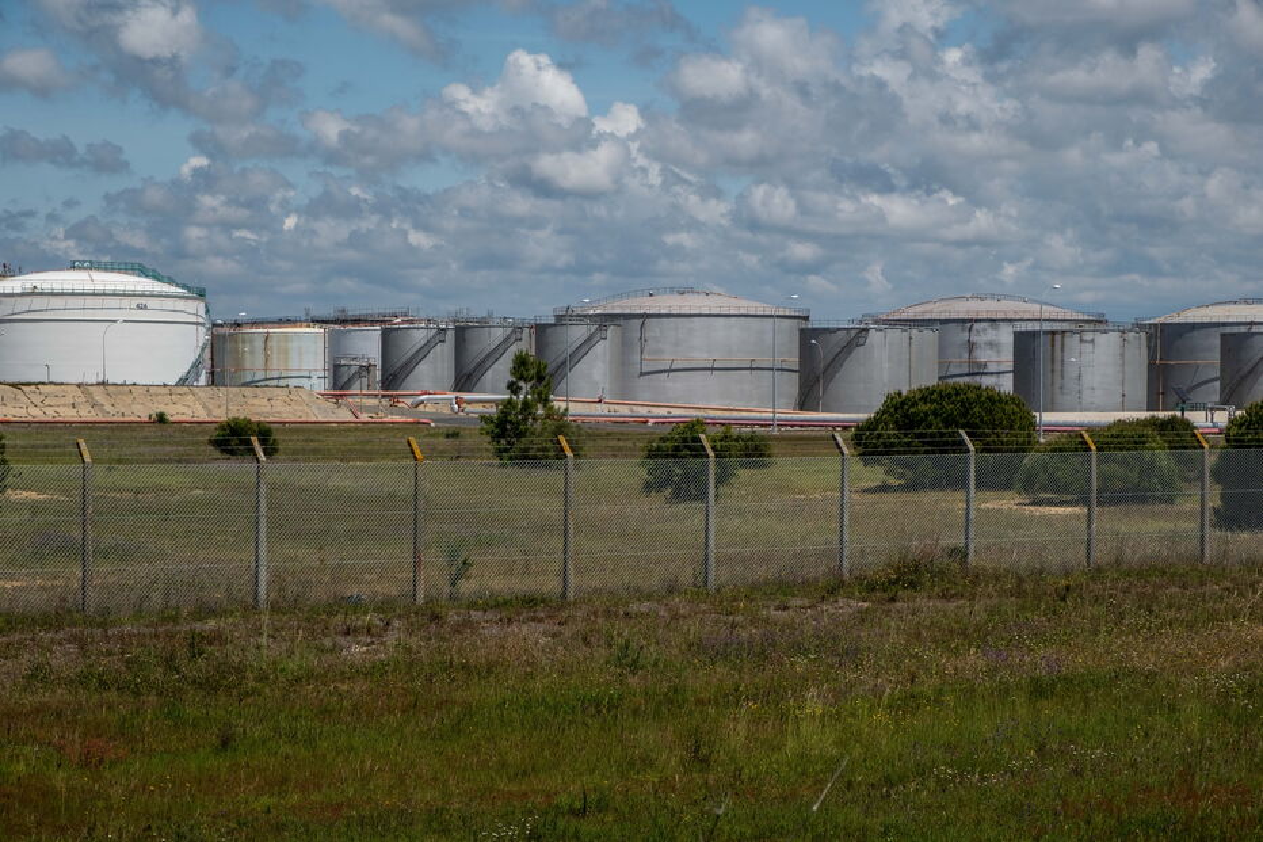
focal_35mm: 83
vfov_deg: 16.4
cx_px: 632
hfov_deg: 24.5
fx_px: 2911
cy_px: 421
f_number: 10
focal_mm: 55
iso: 200
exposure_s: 1/500
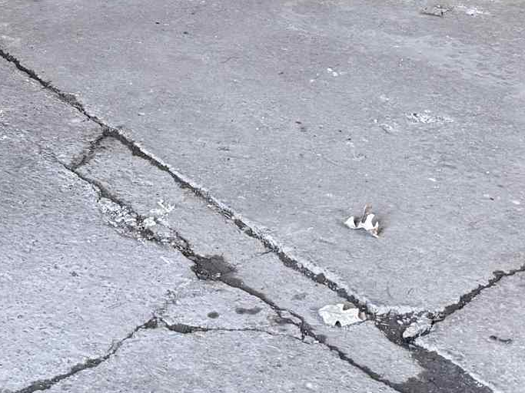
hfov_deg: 17.3
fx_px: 1638
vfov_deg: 11.8
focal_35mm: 108
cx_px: -126
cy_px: -461
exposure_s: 1/103
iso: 200
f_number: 1.78
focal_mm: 6.76
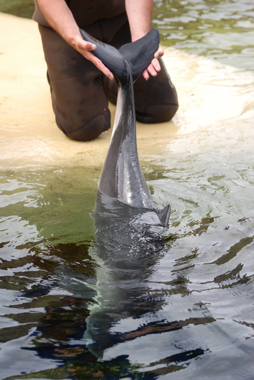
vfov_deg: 13.7
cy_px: 190
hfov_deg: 9.2
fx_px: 1583
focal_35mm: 150
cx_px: 127
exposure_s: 1/400
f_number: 5
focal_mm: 100
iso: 200
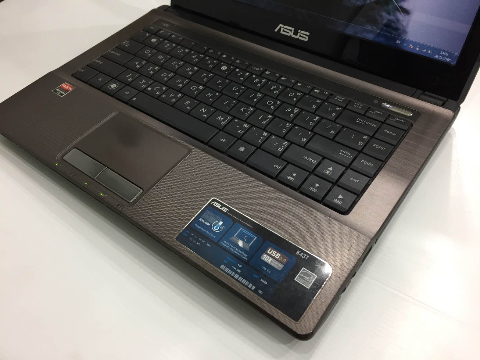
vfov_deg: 48.2
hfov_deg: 61.7
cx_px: 240
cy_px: 180
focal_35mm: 29
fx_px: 402
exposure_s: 1/33
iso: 80
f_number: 2.2
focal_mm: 4.15
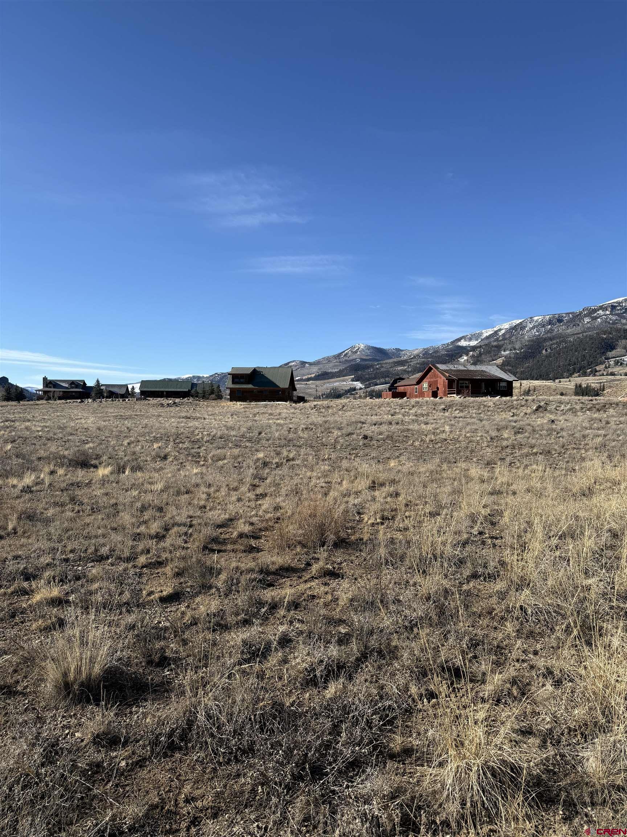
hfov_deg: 56.8
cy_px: 418
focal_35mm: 24
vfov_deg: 71.6
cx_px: 314
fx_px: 580
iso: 80
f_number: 1.78
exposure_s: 1/3953
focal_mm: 6.76
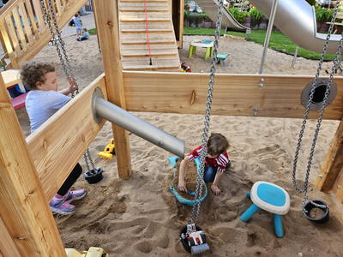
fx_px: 228
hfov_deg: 73.9
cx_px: 172
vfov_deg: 58.9
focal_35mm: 23
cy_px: 128
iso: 25
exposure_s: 1/128
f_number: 1.8
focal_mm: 5.4
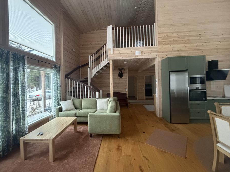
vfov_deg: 81.7
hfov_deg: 98.1
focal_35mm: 15
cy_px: 83
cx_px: 109
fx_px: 100
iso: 1000
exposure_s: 1/60
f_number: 2.2
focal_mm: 2.22
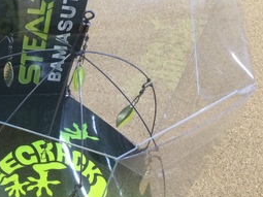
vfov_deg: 20.1
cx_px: -31
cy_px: 96
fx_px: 554
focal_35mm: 73
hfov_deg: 24.7
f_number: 2.4
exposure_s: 1/30
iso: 40
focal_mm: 3.3
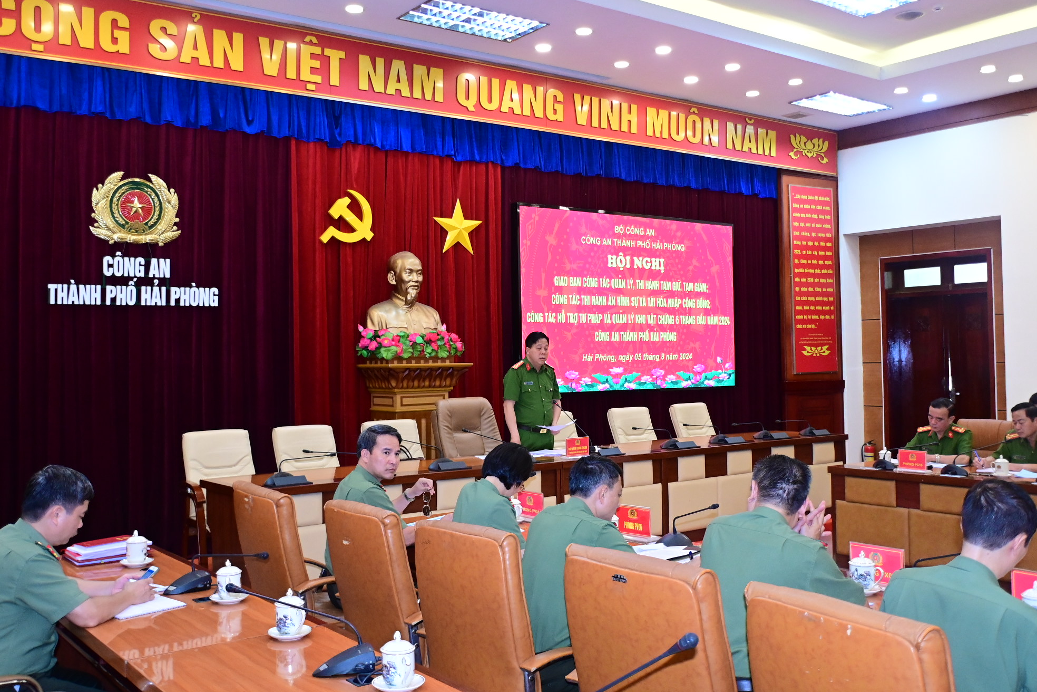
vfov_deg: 38.9
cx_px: 518
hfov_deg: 55.8
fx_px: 979
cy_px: 346
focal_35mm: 34
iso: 2500
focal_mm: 23
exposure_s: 1/200
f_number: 3.8
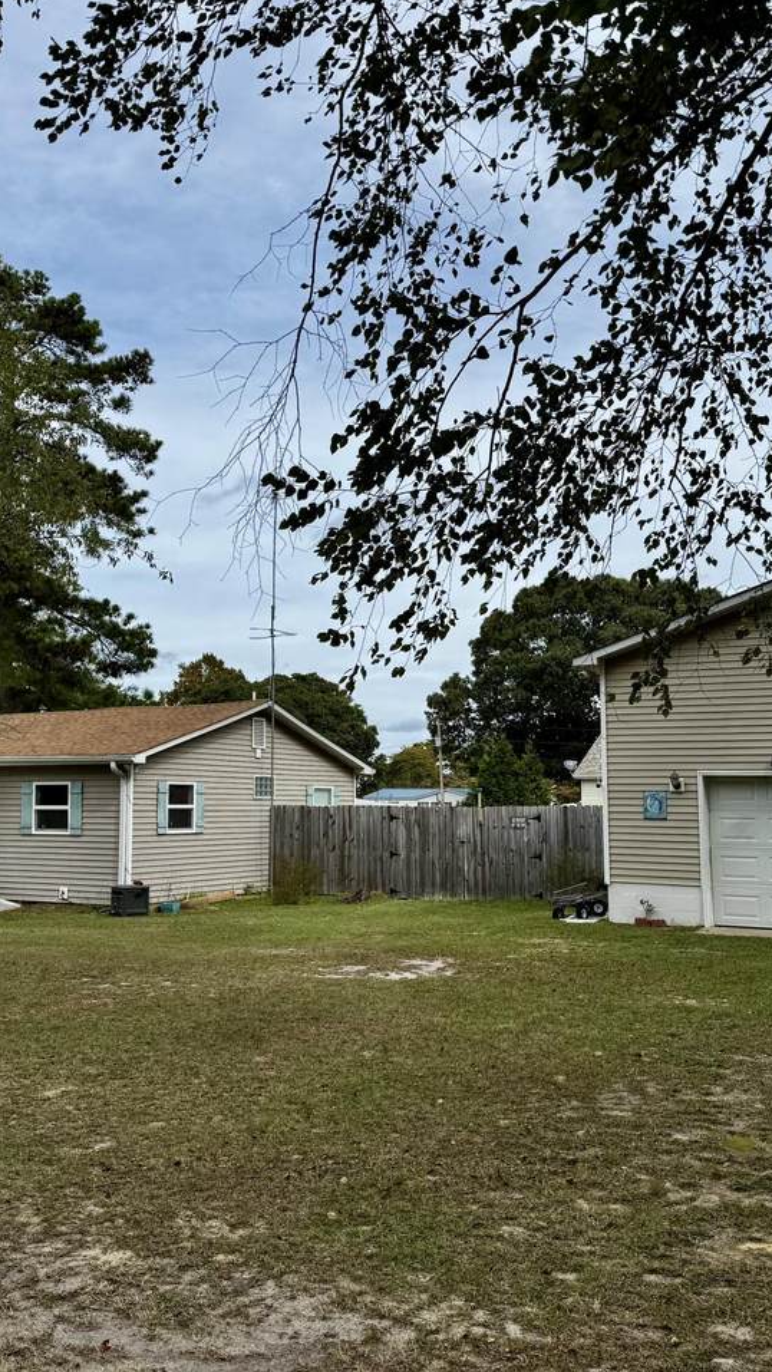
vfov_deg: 56.6
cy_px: 685
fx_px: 1273
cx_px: 296
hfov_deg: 33.6
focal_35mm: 35
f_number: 1.78
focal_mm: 6.76
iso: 80
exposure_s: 1/4608
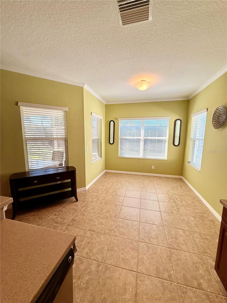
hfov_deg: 85.7
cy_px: 152
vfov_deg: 102.1
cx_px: 114
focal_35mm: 14
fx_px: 122
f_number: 2.2
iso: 64
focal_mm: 2.22
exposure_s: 1/164
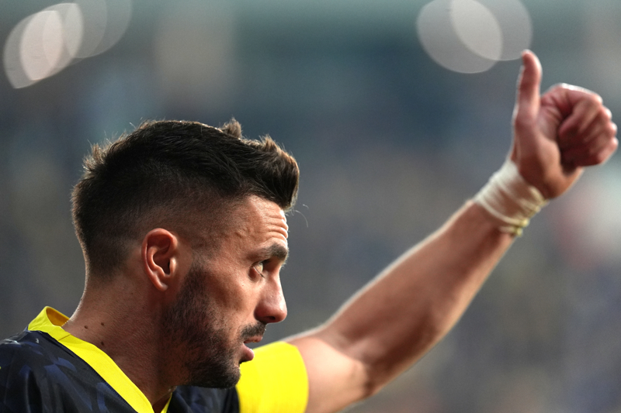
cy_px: 206
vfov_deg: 4.6
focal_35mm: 300
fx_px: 5174
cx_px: 310
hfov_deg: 6.9
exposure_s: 1/1600
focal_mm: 300
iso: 2500
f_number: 2.8
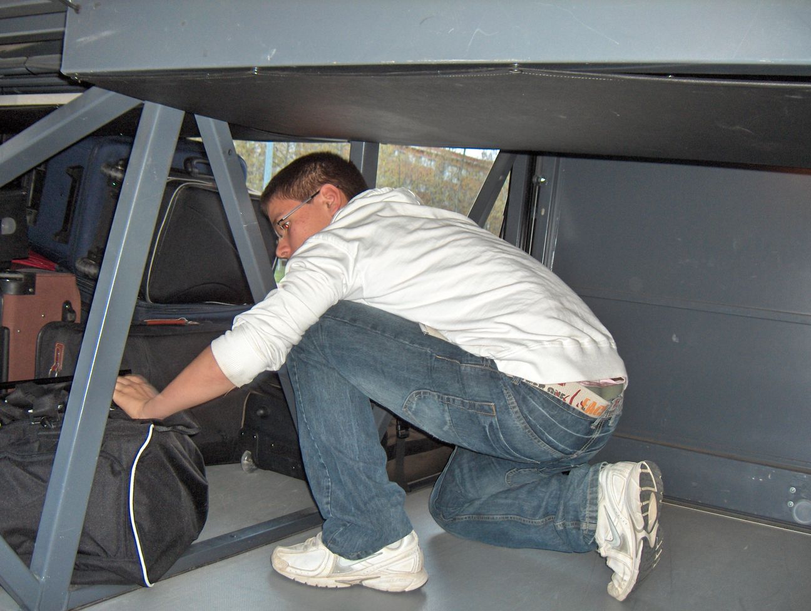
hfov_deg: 47.8
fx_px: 915
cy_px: 306
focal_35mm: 39
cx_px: 406
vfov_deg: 36.9
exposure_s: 1/60
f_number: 2.8
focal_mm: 8
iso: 100
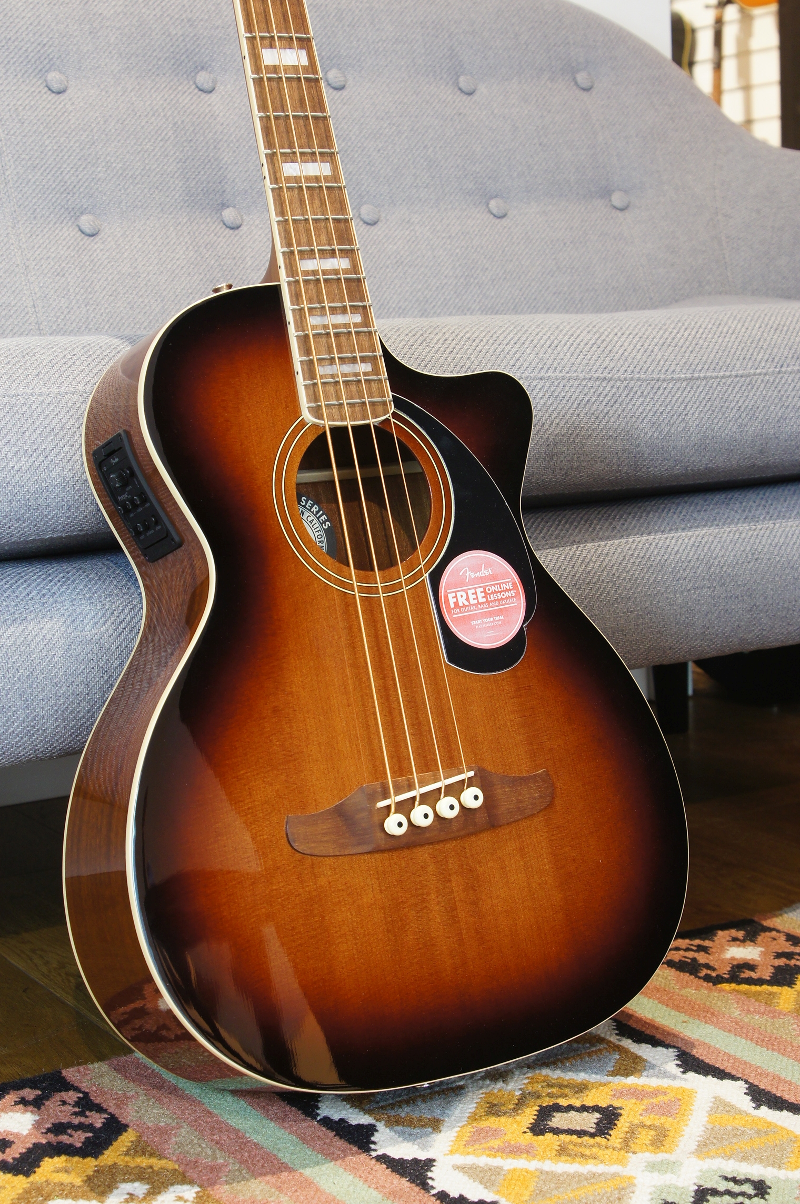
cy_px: 602
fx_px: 2005
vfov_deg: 33.4
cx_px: 400
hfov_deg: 22.6
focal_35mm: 60
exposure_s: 1/13
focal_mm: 40
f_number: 8
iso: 400
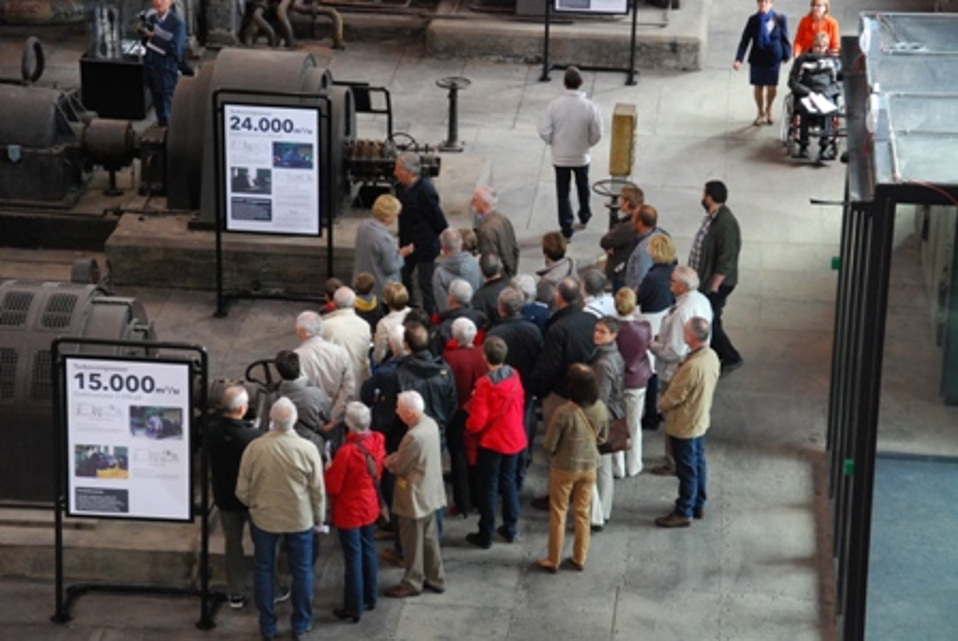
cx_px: 479
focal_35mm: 99
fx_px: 2638
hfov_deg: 20.6
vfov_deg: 13.9
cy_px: 320
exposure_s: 1/60
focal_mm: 66
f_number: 5.3
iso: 1100
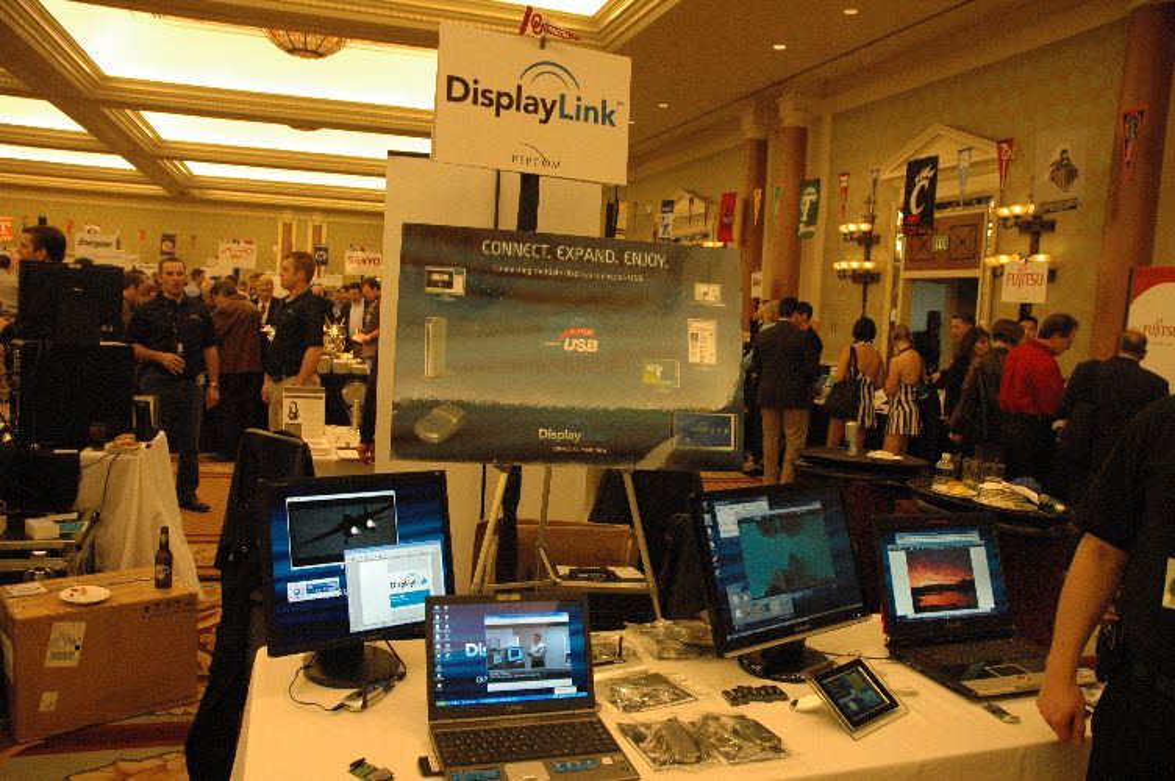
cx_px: 588
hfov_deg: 67.4
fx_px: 880
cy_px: 390
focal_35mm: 27
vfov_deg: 47.8
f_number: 5
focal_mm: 18
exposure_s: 1/125
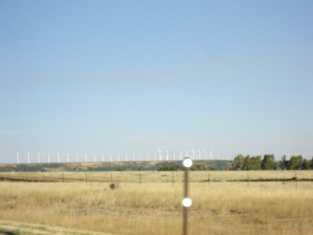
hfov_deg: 17.3
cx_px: 156
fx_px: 1031
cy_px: 118
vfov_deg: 13.0
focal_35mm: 114
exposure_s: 1/400
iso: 100
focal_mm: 18.6
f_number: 5.2
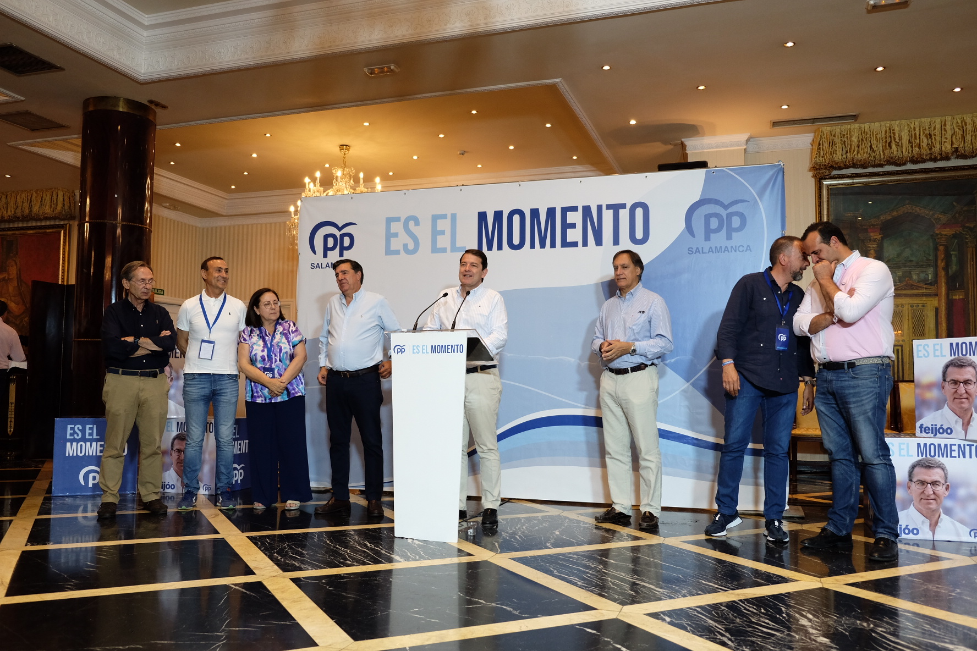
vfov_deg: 46.4
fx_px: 760
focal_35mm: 28
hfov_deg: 65.5
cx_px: 488
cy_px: 326
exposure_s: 1/120
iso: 800
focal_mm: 18.8
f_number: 2.8
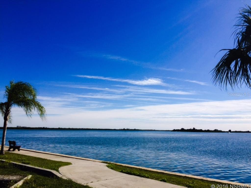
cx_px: 126
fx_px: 210
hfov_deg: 61.7
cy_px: 94
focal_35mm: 29
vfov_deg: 48.2
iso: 32
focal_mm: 4.15
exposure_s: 1/4950
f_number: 2.2
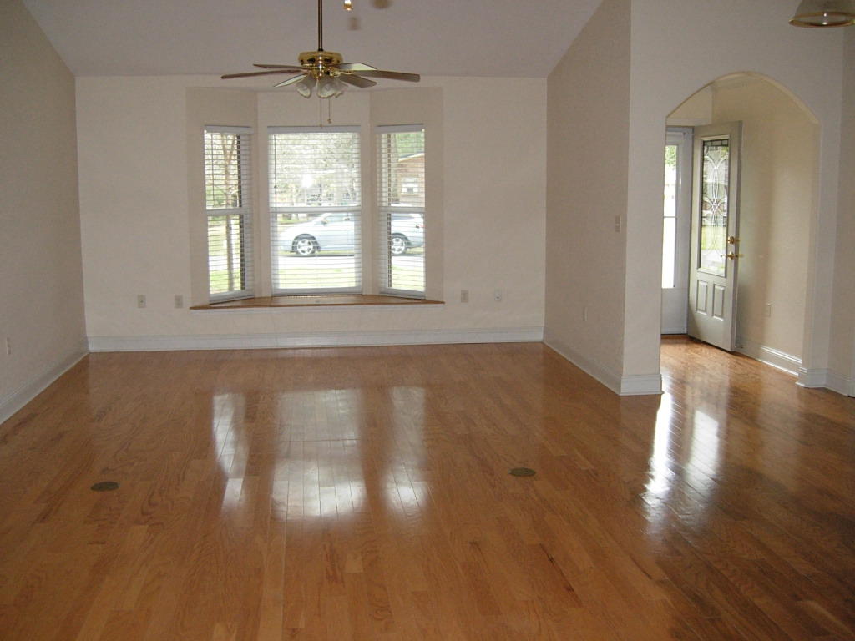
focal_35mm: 36
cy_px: 320
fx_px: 889
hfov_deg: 51.4
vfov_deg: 39.7
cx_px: 428
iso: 200
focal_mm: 7.5
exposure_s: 1/181
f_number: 2.7
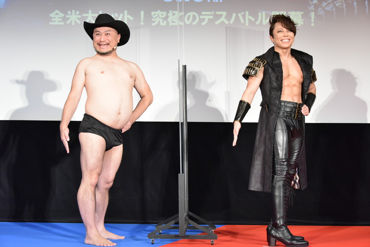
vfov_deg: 20.9
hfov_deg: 31.0
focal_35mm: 65
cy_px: 124
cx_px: 185
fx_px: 668
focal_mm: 65
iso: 4000
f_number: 7.1
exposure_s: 1/250
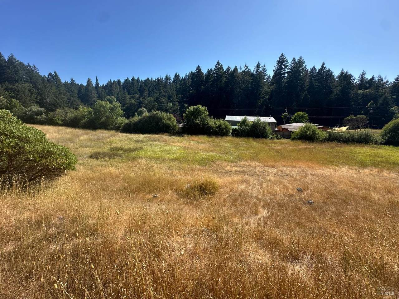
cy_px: 150
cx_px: 200
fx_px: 161
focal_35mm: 14
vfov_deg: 85.7
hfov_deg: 102.1
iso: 50
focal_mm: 2.22
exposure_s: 1/947
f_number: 2.2
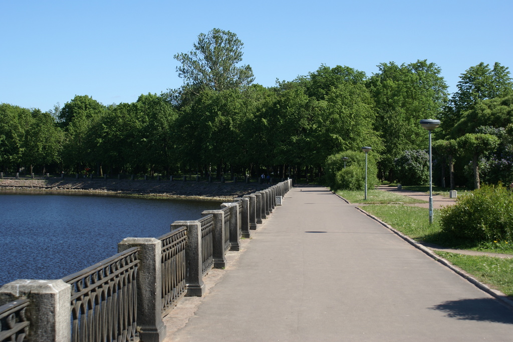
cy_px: 171
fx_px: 962
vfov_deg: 20.1
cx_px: 256
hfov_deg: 29.9
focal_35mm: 68
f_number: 7.1
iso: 100
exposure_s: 1/250
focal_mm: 45
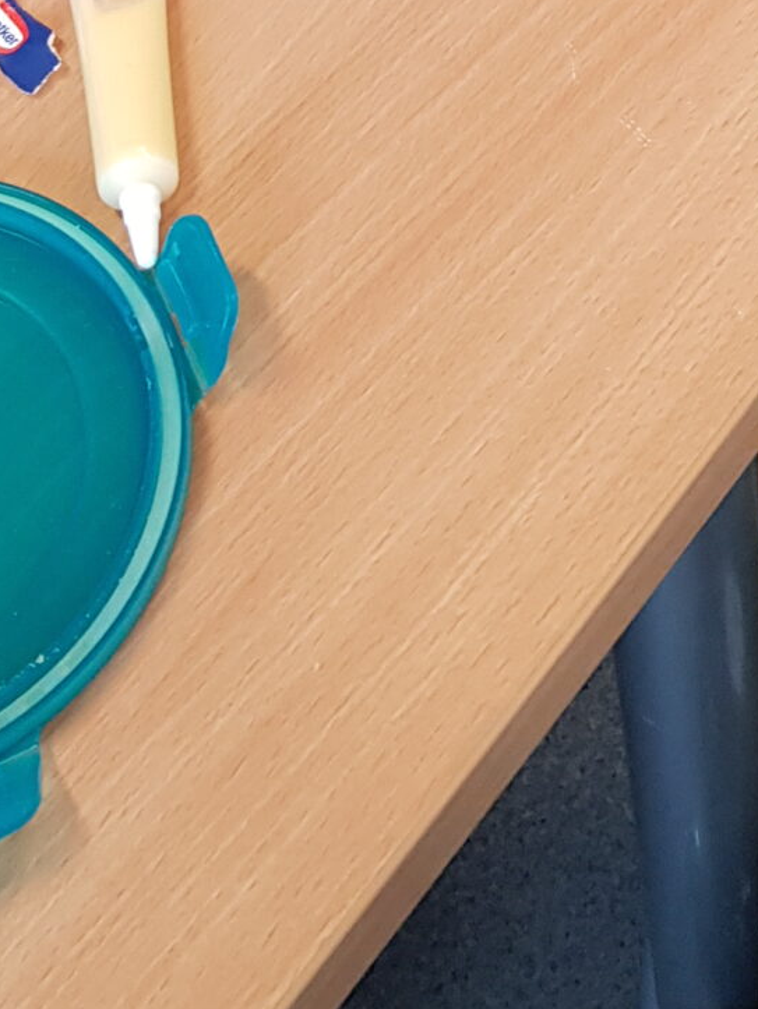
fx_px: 2684
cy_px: -629
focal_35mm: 92
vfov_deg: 18.2
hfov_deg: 16.0
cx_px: 530
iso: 125
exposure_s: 1/50
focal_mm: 4.2
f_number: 1.7
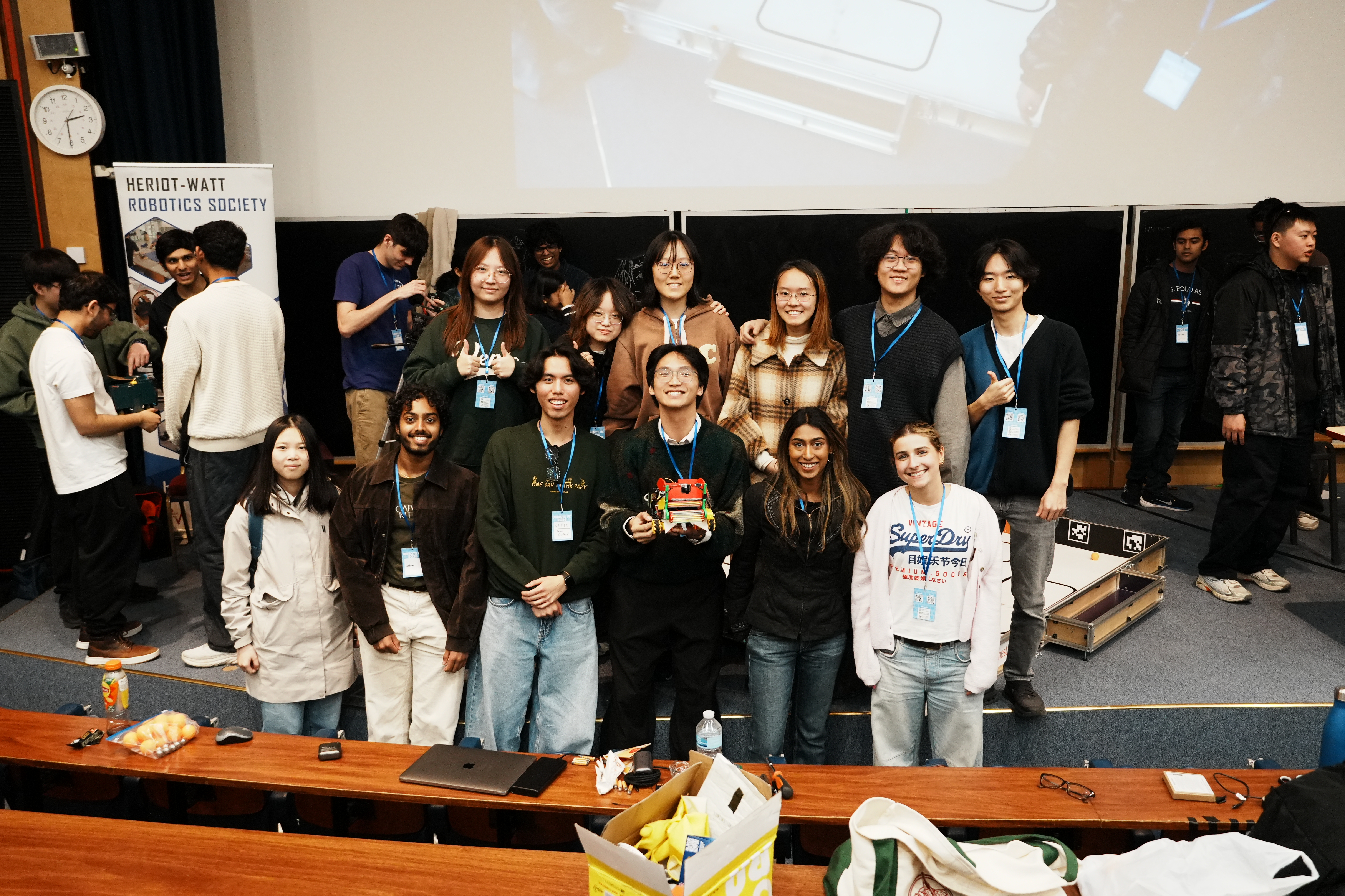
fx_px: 1121
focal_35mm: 30
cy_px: 448
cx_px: 672
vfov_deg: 43.6
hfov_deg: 61.9
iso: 2500
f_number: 4
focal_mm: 20
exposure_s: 1/100
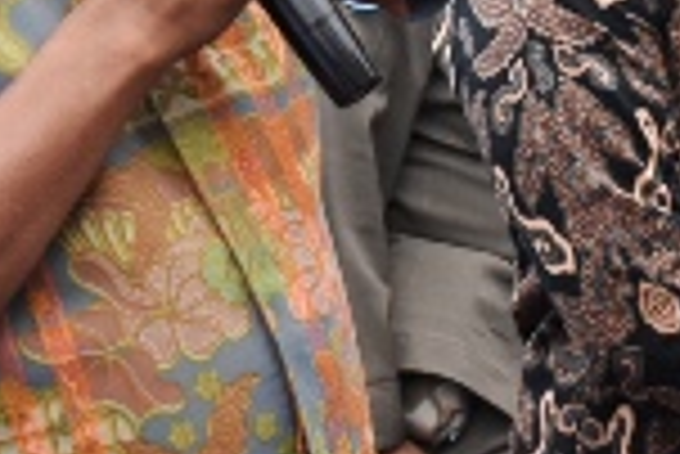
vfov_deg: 6.3
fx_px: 4084
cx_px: 279
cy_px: -258
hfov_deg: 9.5
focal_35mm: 216
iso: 1600
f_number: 6.3
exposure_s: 1/1600
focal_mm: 34
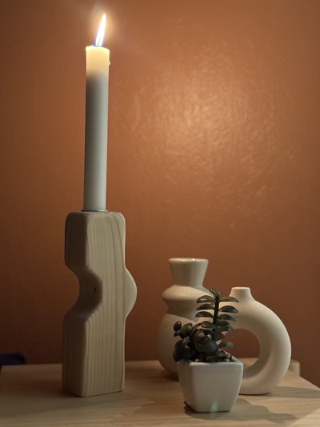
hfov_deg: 30.2
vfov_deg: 39.7
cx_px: 160
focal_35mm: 48
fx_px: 592
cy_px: 214
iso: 640
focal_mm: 6.76
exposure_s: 1/20
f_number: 1.78
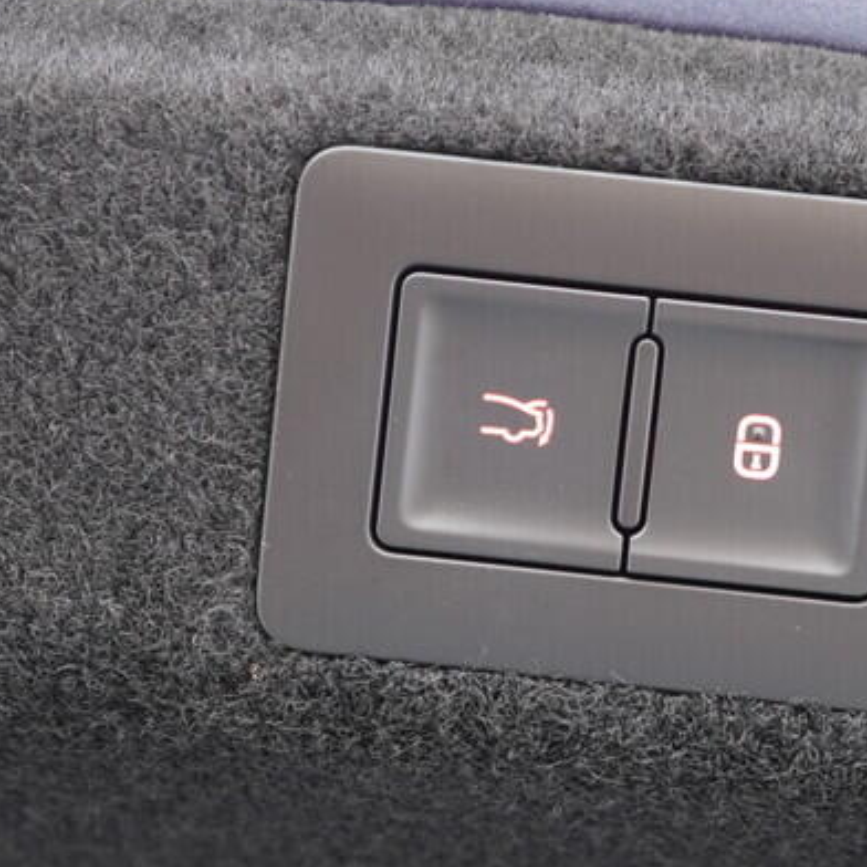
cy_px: 443
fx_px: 2267
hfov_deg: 21.6
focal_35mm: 80
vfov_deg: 21.7
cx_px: 495
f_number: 2.8
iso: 500
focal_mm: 24
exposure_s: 1/40
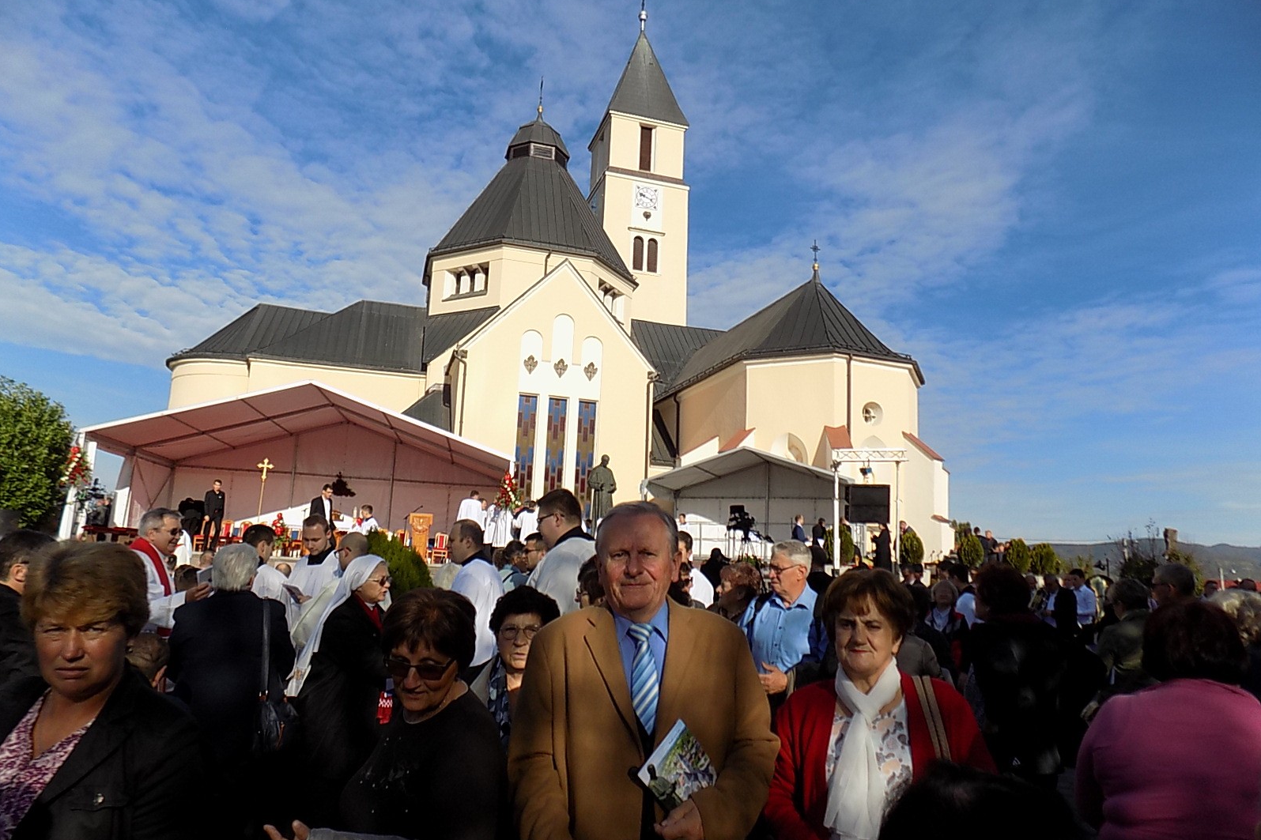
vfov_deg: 53.1
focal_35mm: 24
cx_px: 629
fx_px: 841
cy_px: 453
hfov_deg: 73.7
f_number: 9.9
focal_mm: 4
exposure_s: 1/160
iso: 80
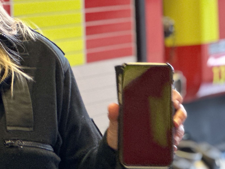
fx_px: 1475
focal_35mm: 227
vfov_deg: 6.5
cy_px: 75
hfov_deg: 8.7
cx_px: 29
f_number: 2.8
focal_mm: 9
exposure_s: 1/25
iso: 320
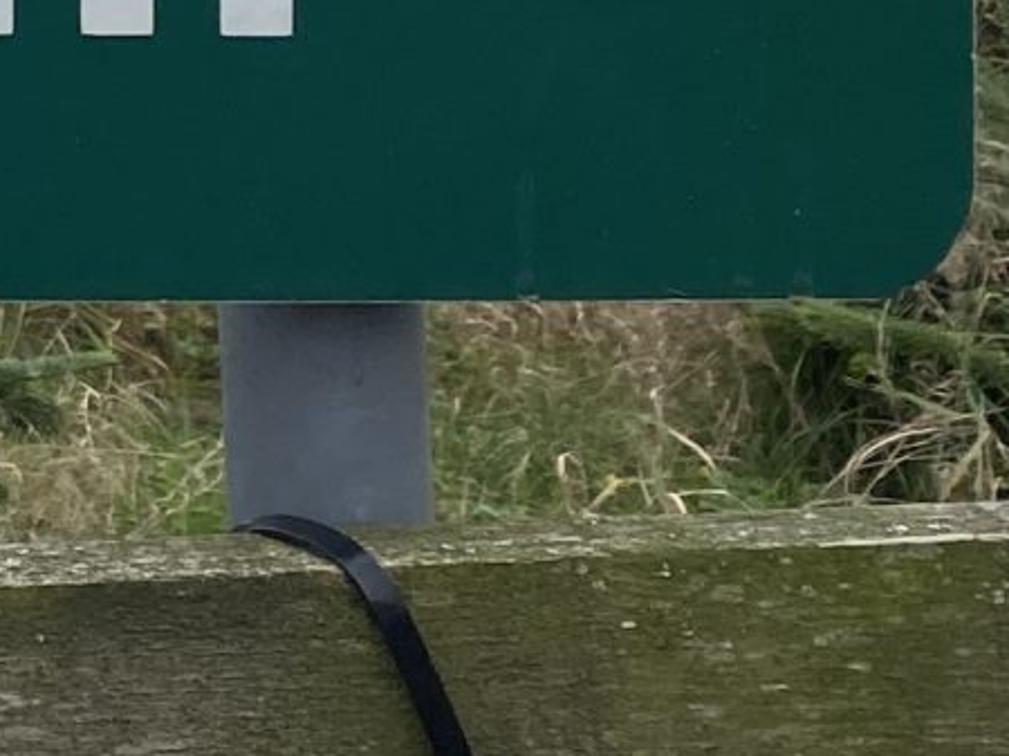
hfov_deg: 12.1
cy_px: -850
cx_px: -892
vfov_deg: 9.3
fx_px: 4312
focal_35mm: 148
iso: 32
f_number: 1.8
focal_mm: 4.25
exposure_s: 1/1543
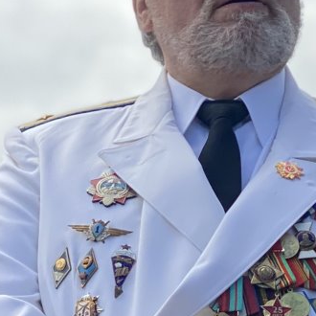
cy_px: 310
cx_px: 25
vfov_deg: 7.8
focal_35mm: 223
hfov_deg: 7.8
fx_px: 2303
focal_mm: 6
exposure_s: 1/1497
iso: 20
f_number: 2
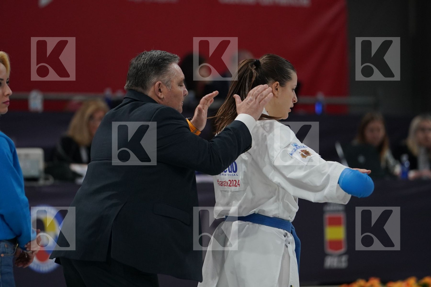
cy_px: 144
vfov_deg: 4.6
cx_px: 216
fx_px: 3591
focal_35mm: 300
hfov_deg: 6.9
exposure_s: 1/1000
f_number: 2.8
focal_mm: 200
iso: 1600
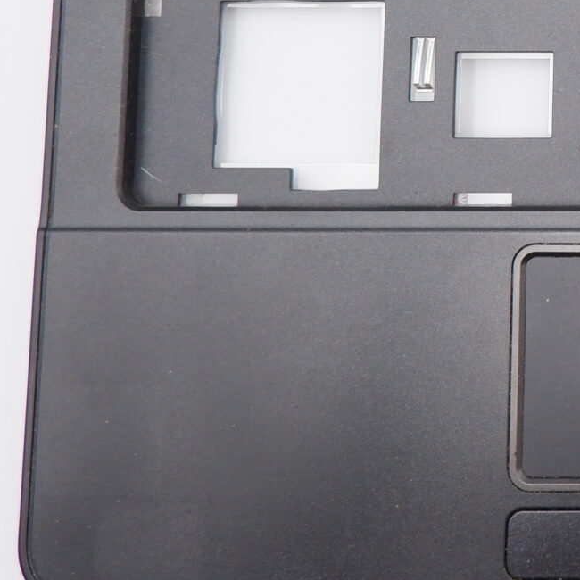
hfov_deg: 18.8
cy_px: 0
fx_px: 1460
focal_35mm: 77
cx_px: 955
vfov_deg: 21.7
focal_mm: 15.2
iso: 1250
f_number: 5.6
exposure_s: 1/280
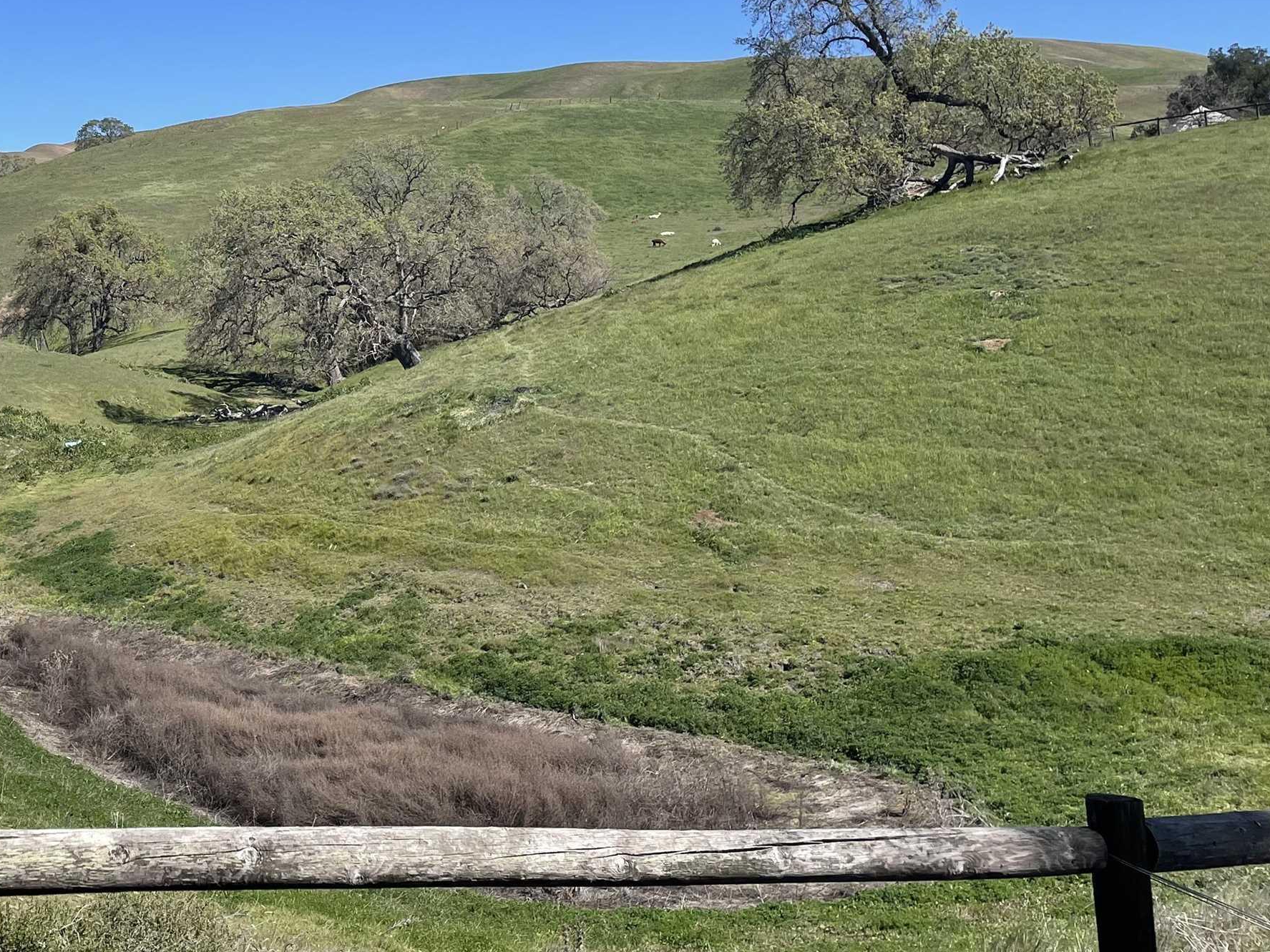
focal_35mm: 45
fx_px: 1651
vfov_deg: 31.7
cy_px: 266
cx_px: 232
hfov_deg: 40.2
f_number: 1.6
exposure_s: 1/2817
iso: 32
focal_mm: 4.2
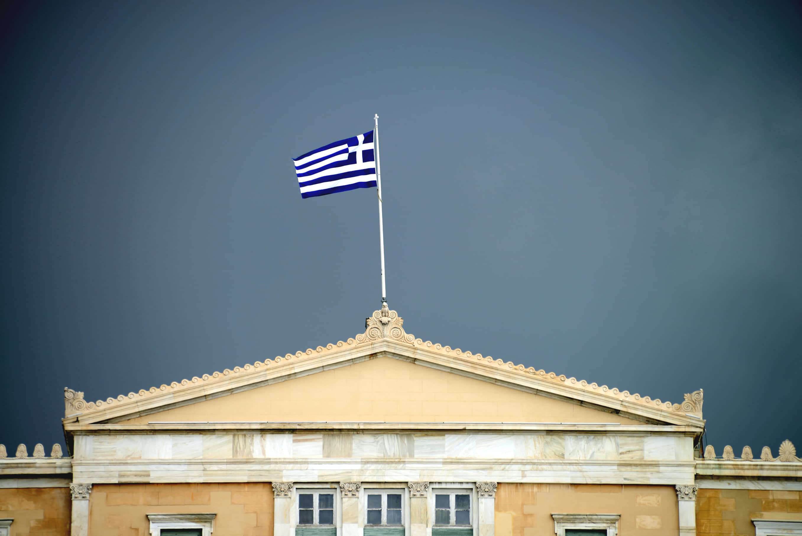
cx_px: 401
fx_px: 6685
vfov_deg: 4.6
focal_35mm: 300
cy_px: 268
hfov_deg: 6.9
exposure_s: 1/200
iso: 100
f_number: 7.1
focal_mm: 300
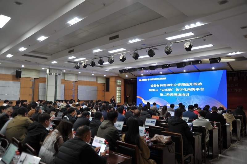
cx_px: 124
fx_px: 192
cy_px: 82
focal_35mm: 28
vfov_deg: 46.3
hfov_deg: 65.5
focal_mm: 28
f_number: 3.8
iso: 280
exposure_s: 1/30
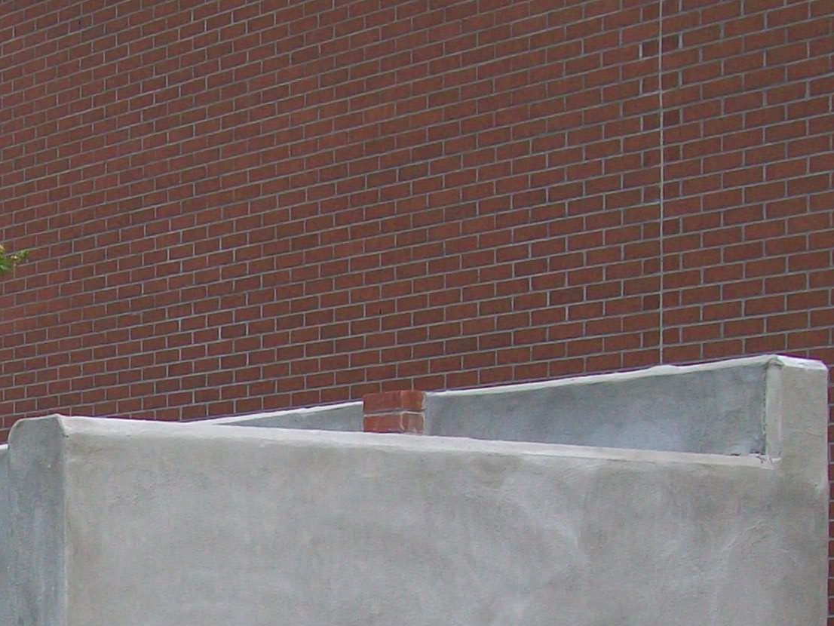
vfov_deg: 12.6
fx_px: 2723
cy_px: 885
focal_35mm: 113
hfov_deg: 16.8
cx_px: -127
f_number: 4.8
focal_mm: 6
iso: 64
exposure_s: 1/320
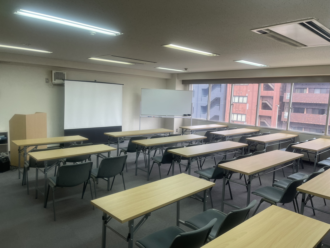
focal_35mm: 25
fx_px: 238
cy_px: 124
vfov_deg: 54.9
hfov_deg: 69.4
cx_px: 165
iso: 50
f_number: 1.6
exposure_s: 1/120
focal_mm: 5.1
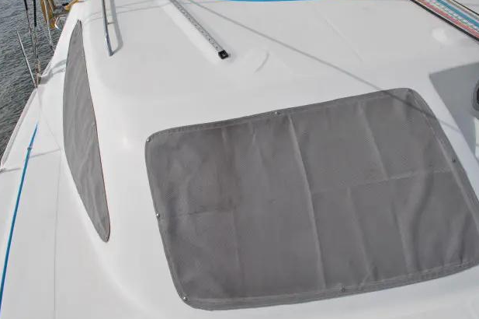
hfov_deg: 65.5
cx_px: 240
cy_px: 158
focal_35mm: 28
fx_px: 372
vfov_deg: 46.3
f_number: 10
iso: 200
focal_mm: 18
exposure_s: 1/400
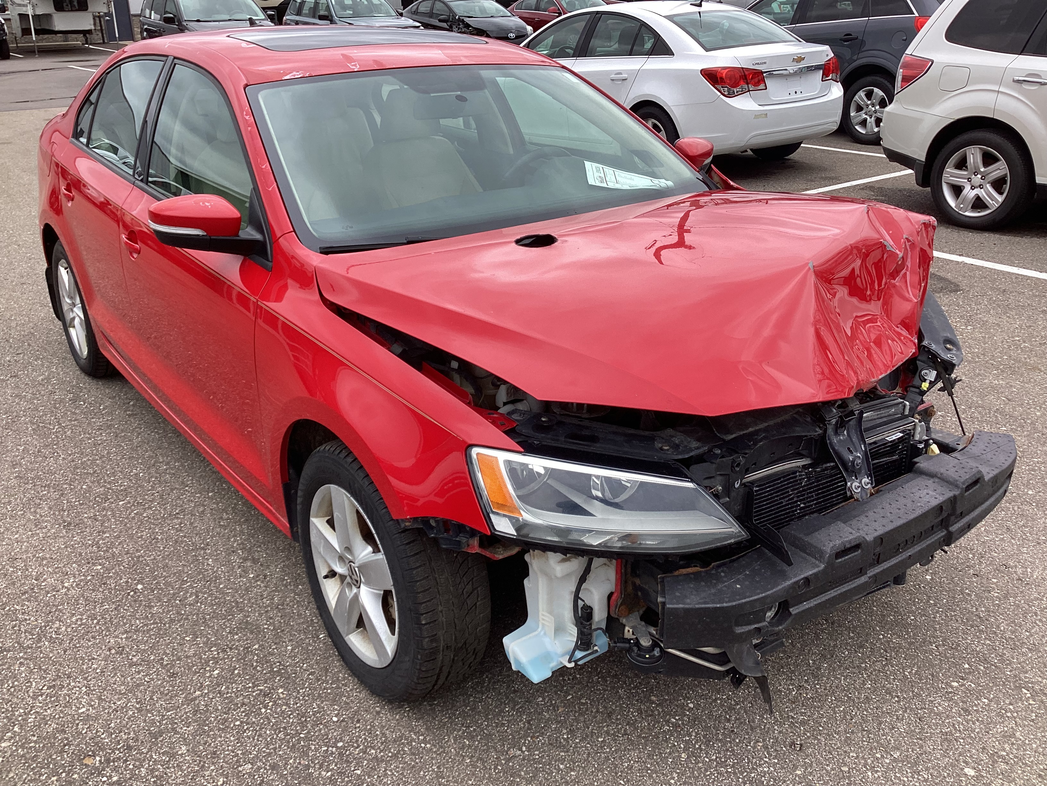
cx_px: 524
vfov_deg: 45.4
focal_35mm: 31
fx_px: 938
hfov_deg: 58.4
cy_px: 393
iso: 25
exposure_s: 1/362
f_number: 2.4
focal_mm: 3.3
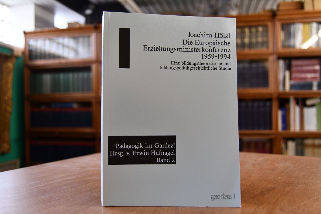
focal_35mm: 33
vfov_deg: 40.0
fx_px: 294
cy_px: 107
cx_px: 160
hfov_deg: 57.2
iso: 1000
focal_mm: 22
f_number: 3.5
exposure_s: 1/125
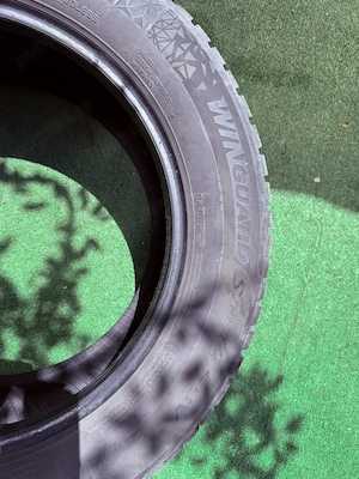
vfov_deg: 71.6
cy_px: 240
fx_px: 332
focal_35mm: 24
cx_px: 180
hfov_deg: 56.8
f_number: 1.78
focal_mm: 6.76
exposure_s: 1/2232
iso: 80
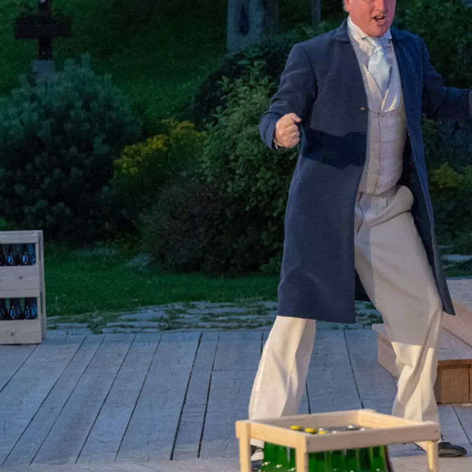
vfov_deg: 7.7
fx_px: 3517
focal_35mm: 228
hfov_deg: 7.6
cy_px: 173
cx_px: 478
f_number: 4
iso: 3200
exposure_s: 1/250
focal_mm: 80
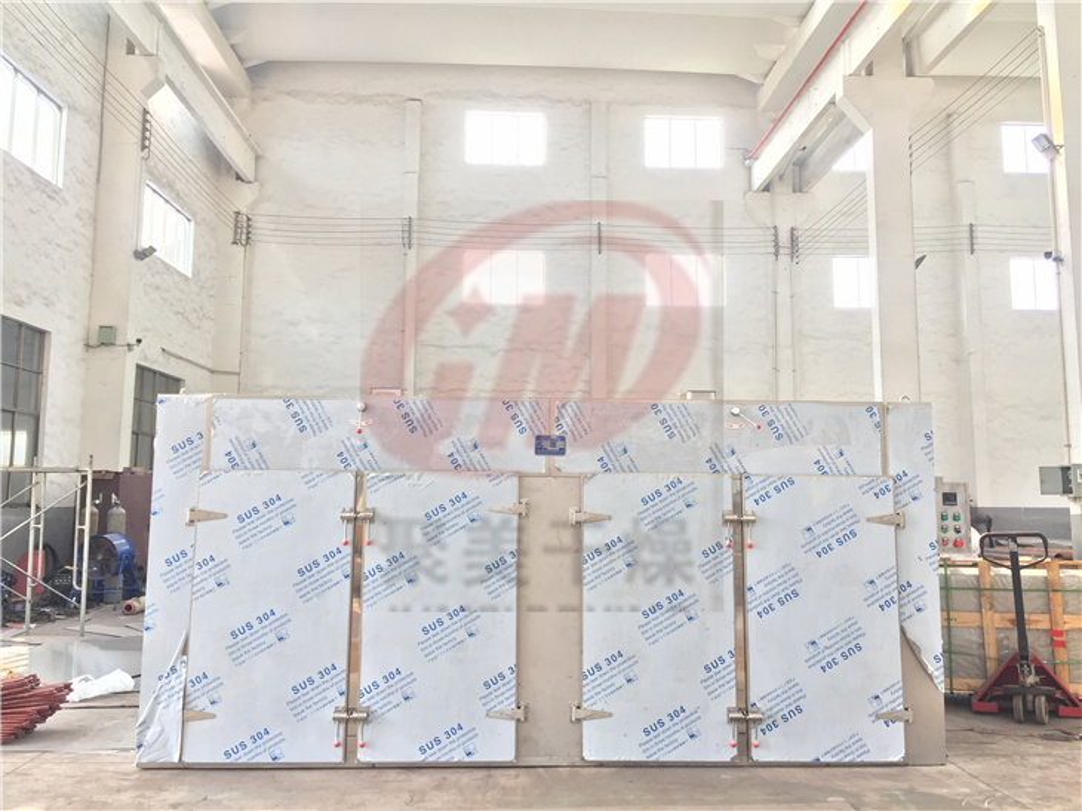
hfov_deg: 61.7
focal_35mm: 29
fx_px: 906
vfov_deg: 48.2
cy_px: 406
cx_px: 541
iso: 50
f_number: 2.2
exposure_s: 1/100
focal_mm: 4.15
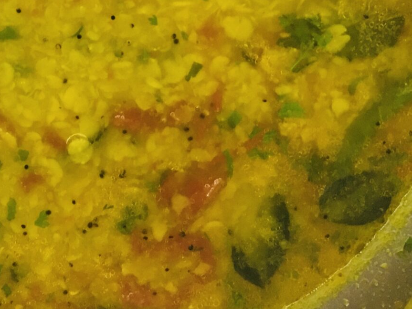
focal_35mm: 86
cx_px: -40
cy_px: -131
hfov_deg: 21.6
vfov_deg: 16.0
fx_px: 1023
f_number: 2.2
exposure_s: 1/10
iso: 80
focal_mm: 4.15
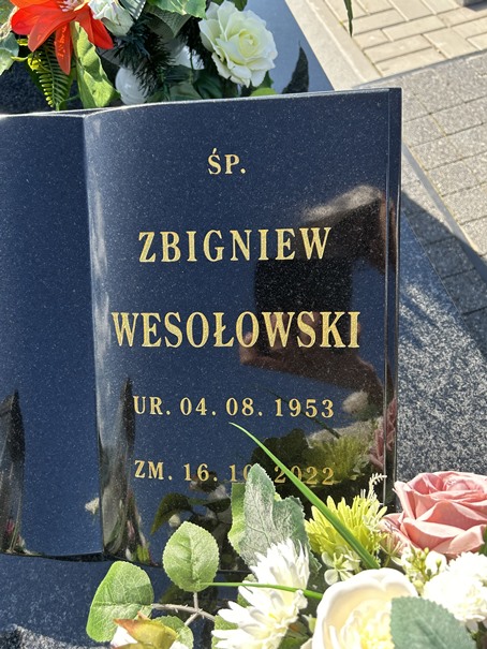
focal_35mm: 26
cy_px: 324
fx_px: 488
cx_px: 244
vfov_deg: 67.3
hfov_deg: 53.1
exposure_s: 1/769
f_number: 1.5
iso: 50
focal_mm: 5.7
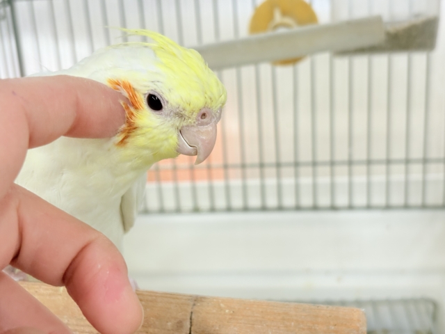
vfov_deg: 28.0
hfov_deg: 36.8
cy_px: 167
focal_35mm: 52
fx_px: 668
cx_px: 222
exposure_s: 1/50
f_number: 1.6
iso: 100
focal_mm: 5.96
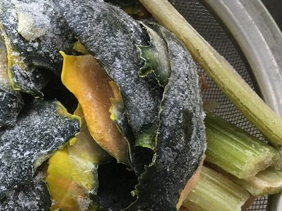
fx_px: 464
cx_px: 21
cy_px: 195
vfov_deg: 24.8
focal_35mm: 57
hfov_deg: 31.9
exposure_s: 1/17
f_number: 2.2
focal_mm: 4.15
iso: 50
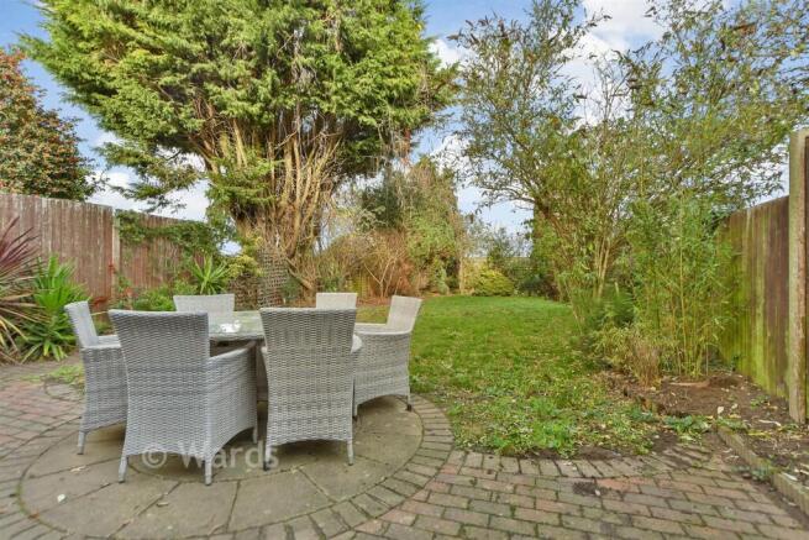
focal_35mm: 15
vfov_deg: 77.4
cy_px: 270
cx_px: 404
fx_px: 337
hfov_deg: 100.4
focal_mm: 10
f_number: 5.6
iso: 500
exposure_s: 1/125
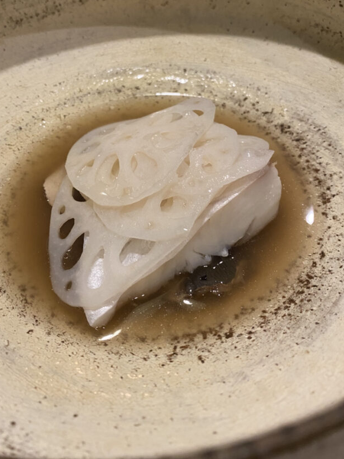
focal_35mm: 31
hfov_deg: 45.3
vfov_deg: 57.8
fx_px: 411
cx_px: 148
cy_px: 177
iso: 200
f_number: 1.8
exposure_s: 1/60
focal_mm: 4.25
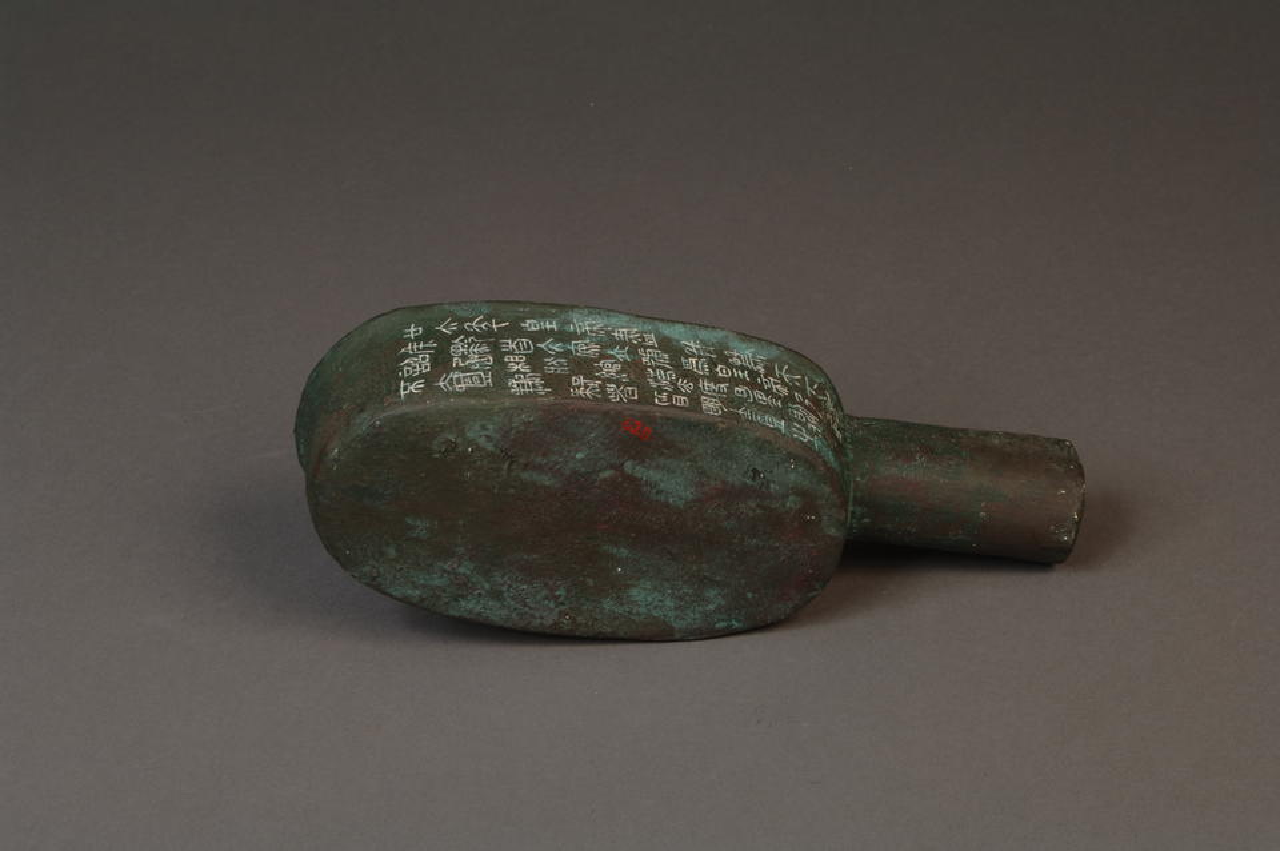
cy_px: 426
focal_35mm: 75
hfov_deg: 27.0
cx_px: 640
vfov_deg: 18.1
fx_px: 2664
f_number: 16
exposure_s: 1/125
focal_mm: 50
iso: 100
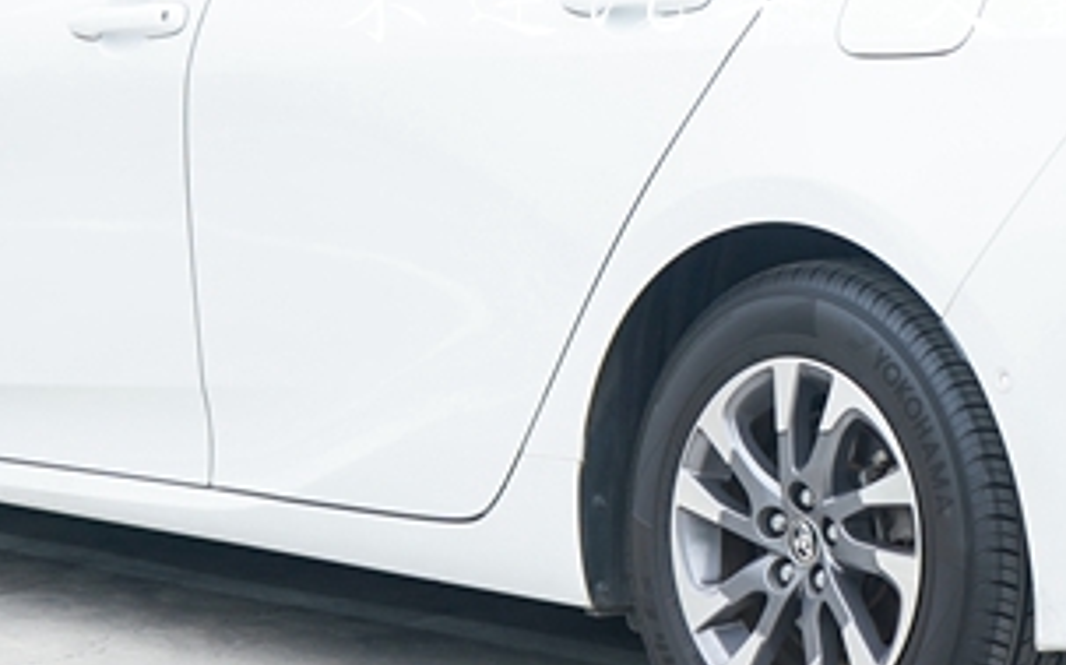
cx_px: 858
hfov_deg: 12.3
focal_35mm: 169
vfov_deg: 7.7
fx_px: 4907
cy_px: -9
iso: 100
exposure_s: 1/80
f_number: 4.5
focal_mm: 49
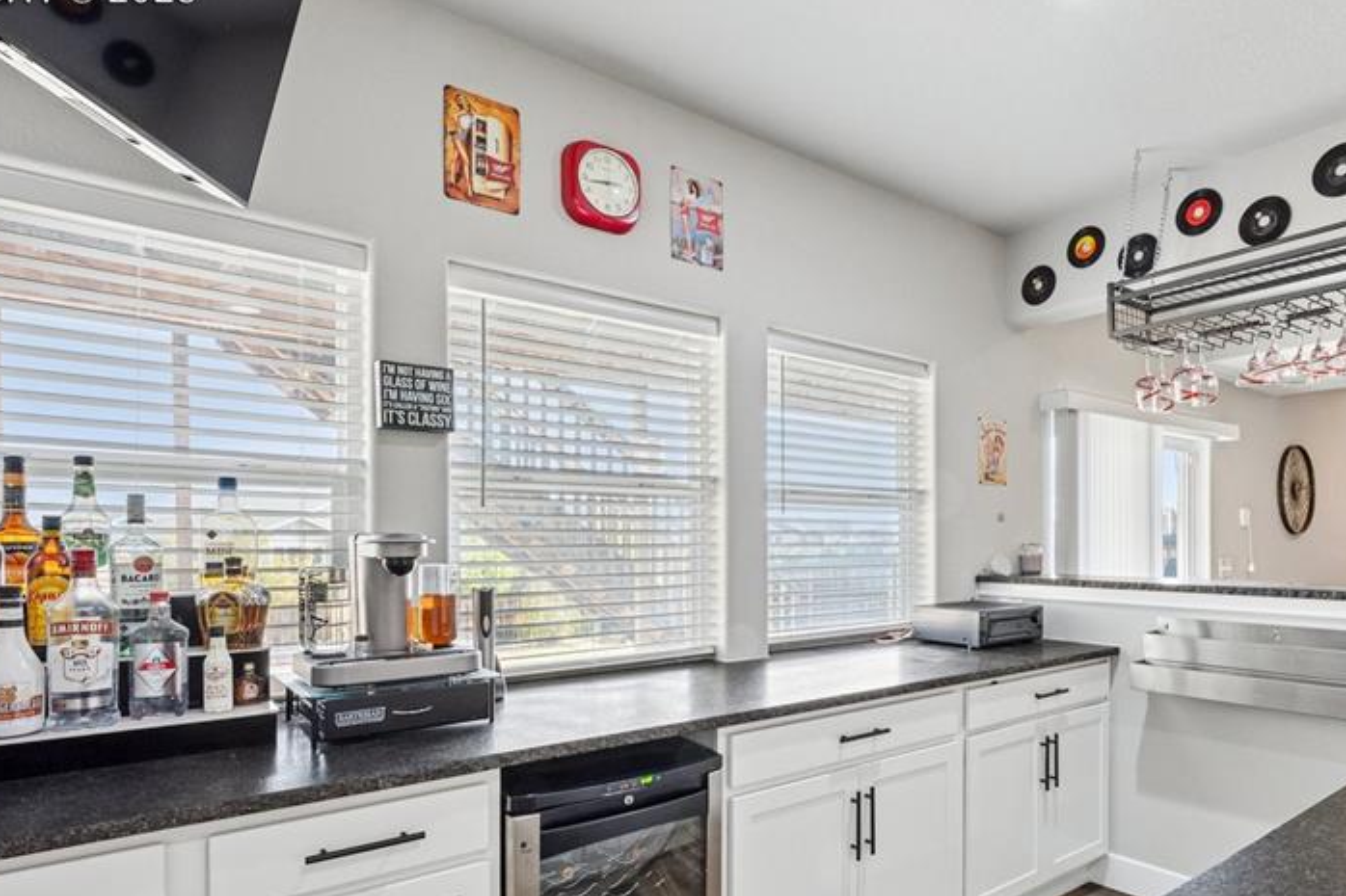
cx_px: 806
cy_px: 555
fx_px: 822
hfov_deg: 77.7
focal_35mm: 22
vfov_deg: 56.6
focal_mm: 15
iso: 800
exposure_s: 1/13
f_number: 11
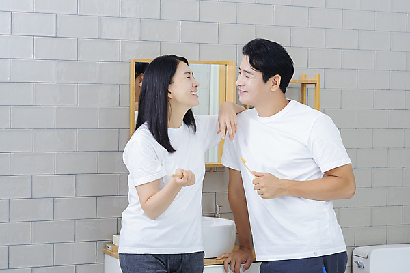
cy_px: 136
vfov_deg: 16.1
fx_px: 968
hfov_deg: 23.9
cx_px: 205
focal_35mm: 85
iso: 100
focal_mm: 85
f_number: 5.6
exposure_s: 1/125
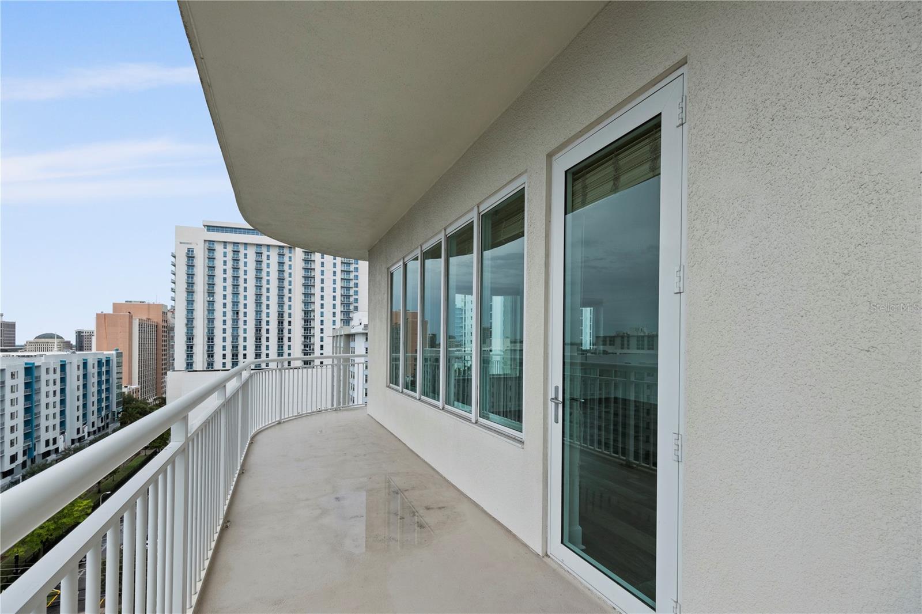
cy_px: 307
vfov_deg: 77.3
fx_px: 384
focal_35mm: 15
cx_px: 461
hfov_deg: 100.4
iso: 320
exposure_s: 1/400
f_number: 7.1
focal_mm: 10.1
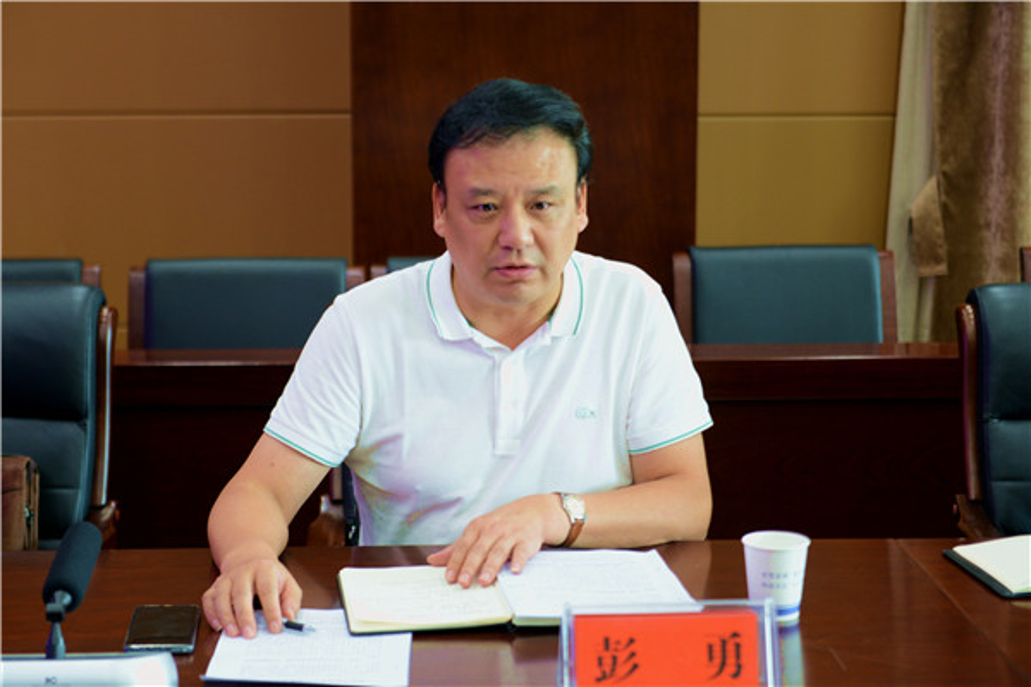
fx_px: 2005
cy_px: 344
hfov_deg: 28.8
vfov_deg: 19.5
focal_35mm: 70
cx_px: 516
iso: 800
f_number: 2.8
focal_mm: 70
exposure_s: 1/60
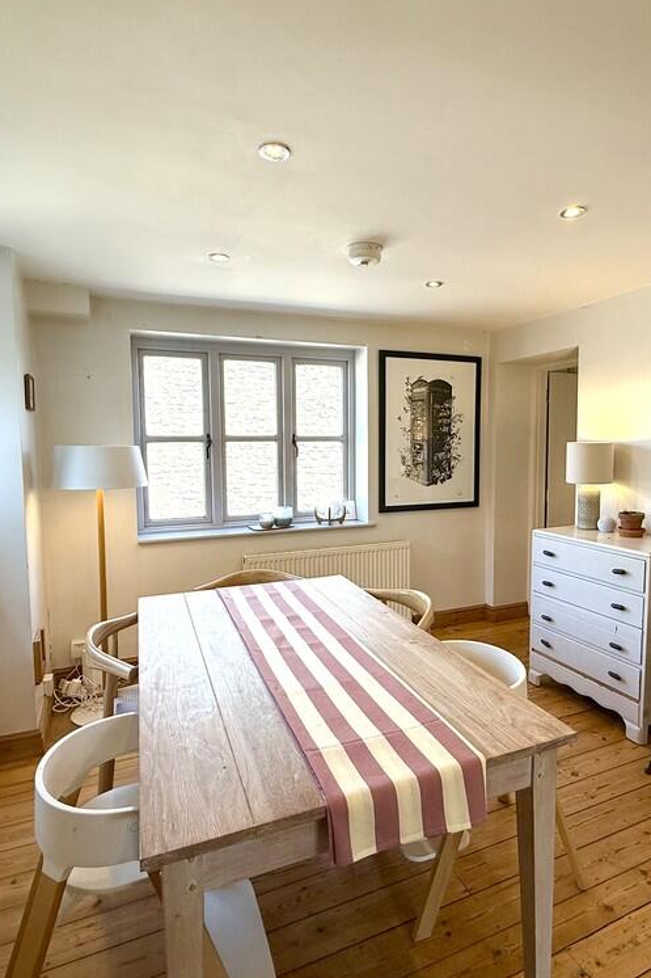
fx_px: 543
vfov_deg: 84.0
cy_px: 486
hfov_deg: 61.7
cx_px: 368
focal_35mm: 20
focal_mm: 2.22
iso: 64
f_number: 2.2
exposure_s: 1/114
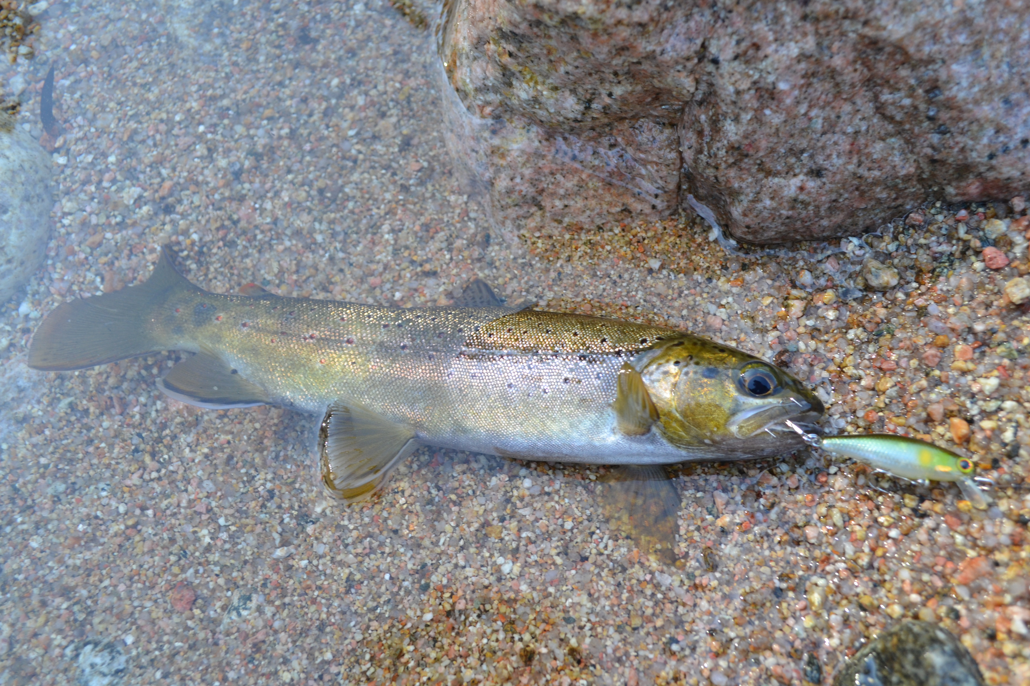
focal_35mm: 36
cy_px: 343
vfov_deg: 36.9
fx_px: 1030
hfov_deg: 53.1
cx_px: 515
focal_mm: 24
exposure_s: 1/125
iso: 400
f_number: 5.6
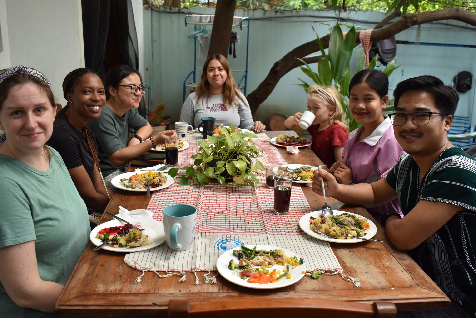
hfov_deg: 57.2
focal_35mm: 33
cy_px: 159
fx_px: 436
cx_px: 238
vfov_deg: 40.0
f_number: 4.5
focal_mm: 22
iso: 400
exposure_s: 1/80
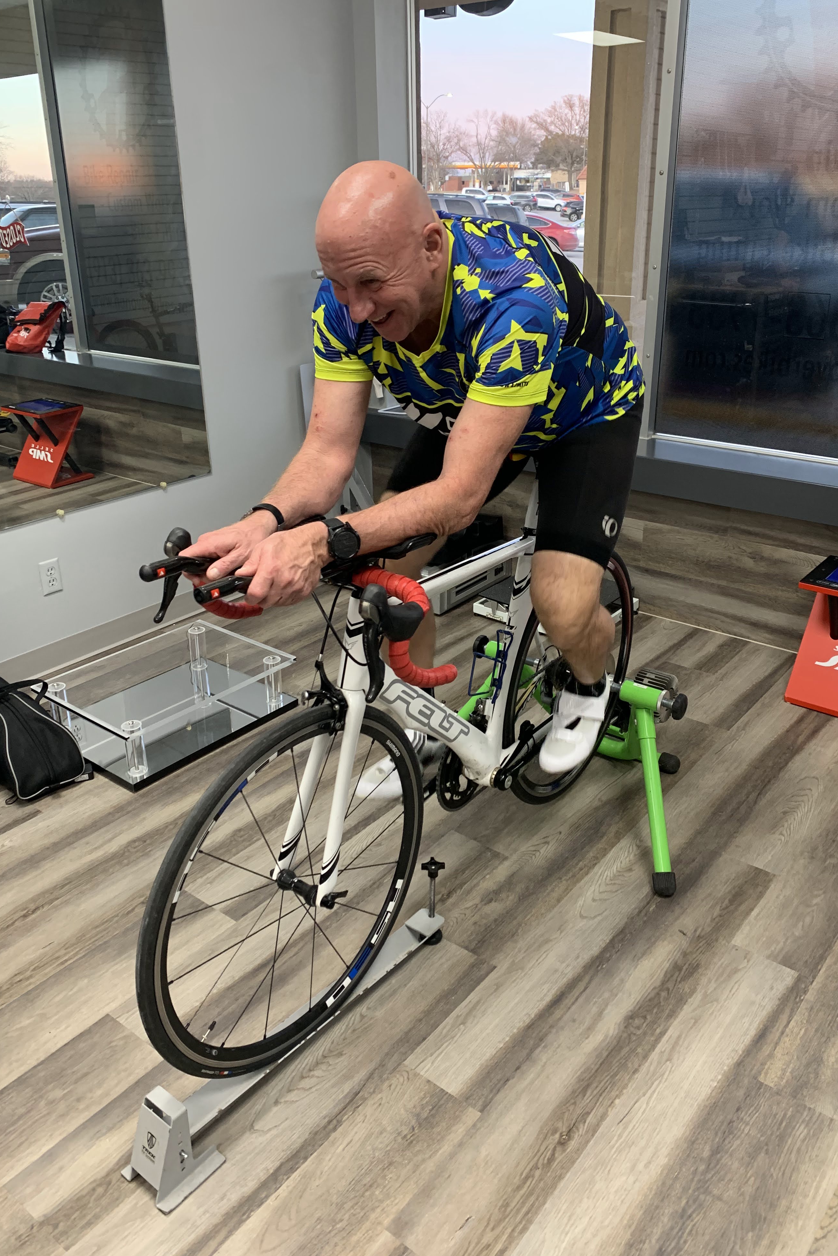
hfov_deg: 46.4
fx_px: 978
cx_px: 438
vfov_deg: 65.5
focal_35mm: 28
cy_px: 609
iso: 125
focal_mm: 4.25
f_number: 1.8
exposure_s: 1/60
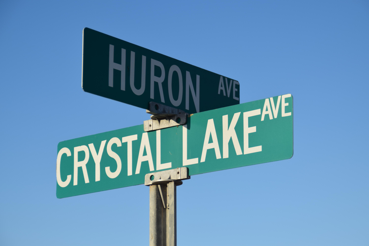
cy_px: 123
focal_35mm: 120
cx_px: 184
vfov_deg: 11.4
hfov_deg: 17.1
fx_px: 1230
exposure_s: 1/1000
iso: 200
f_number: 8
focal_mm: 80
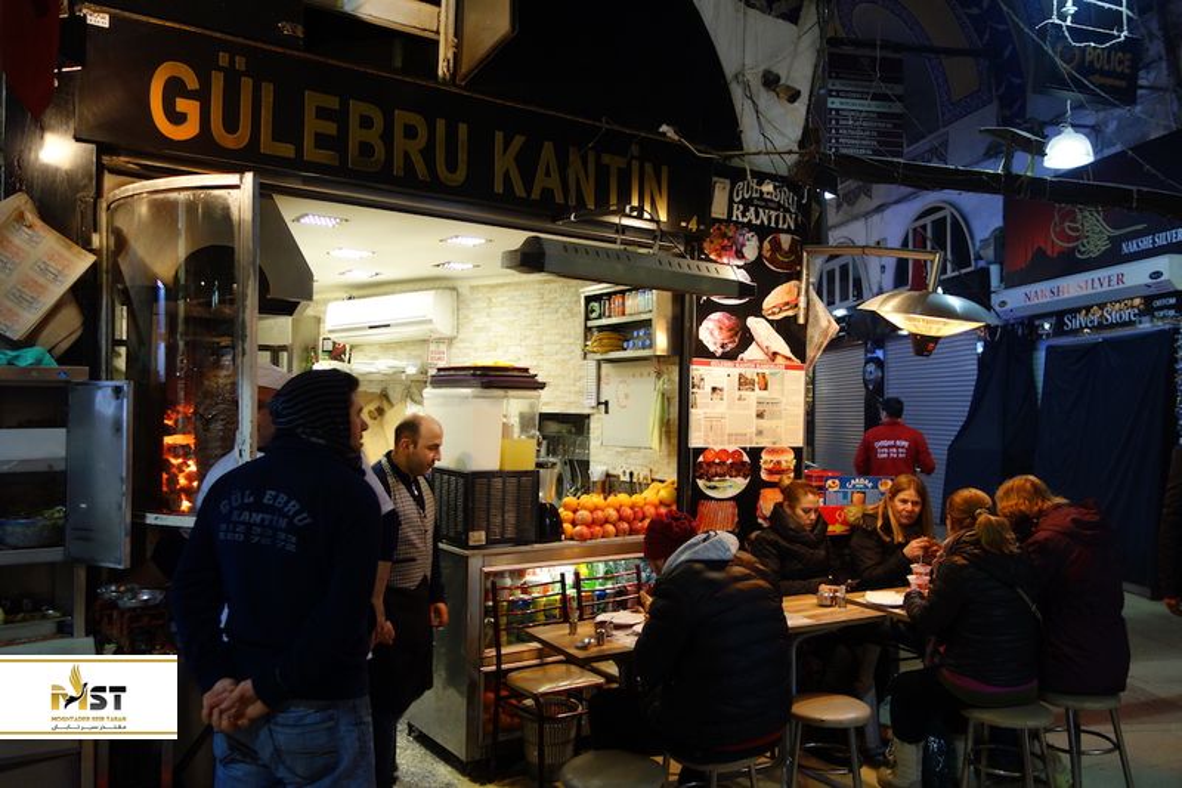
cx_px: 591
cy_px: 394
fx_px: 919
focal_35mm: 28
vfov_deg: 46.4
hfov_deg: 65.5
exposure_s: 1/125
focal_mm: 10.4
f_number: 1.8
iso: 400
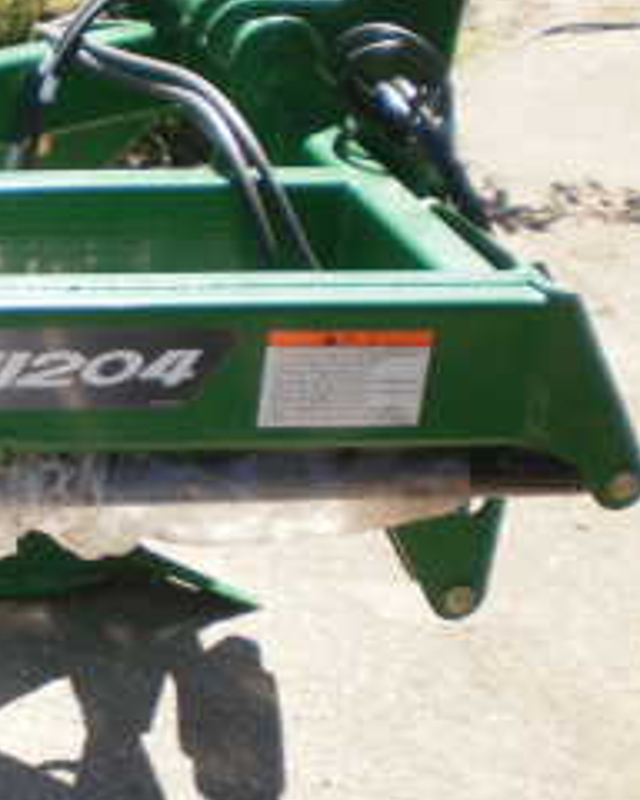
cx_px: -230
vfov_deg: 23.9
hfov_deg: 17.9
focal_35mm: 79
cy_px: 595
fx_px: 1870
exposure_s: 1/320
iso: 100
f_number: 3.1
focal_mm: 6.3
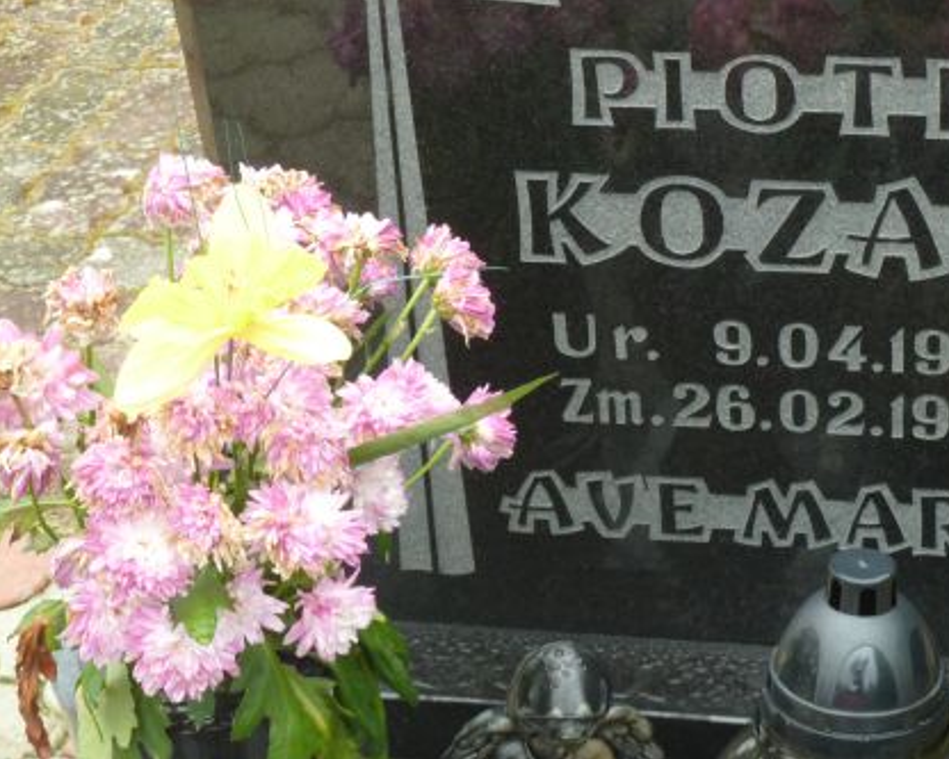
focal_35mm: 108
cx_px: 725
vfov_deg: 14.2
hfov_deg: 17.7
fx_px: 3034
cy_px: 251
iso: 80
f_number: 4.1
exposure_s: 1/40
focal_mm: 11.9
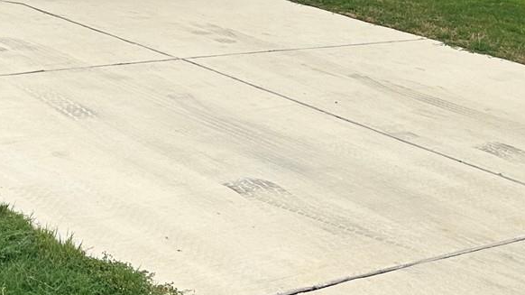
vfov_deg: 12.7
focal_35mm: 92
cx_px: 168
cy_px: -102
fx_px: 1280
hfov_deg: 23.1
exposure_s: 1/843
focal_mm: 6.86
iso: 80
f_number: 1.78
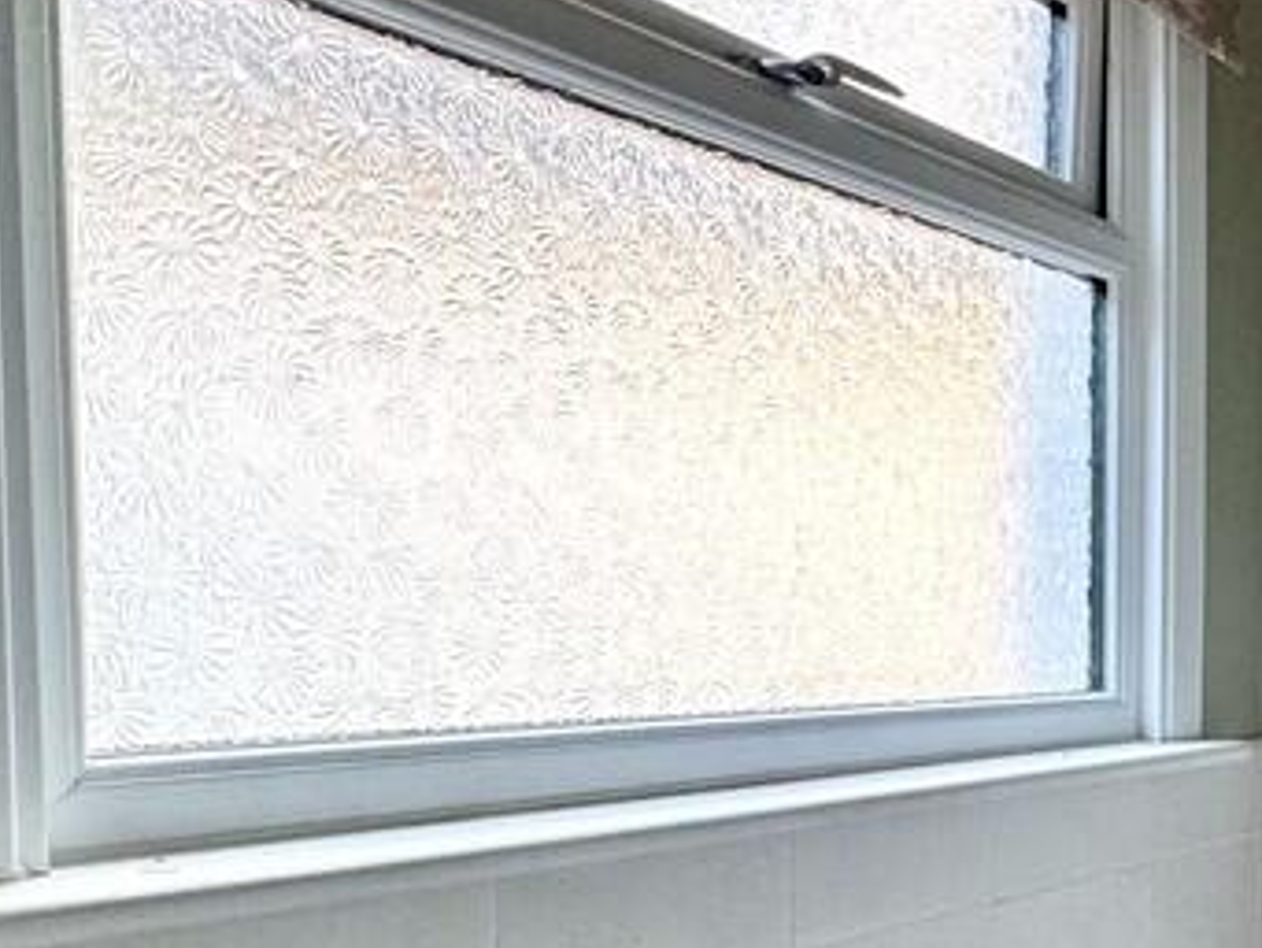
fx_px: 1532
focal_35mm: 42
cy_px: 715
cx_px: 1447
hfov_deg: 36.5
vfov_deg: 33.7
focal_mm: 2.22
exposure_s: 1/99
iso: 200
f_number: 2.2
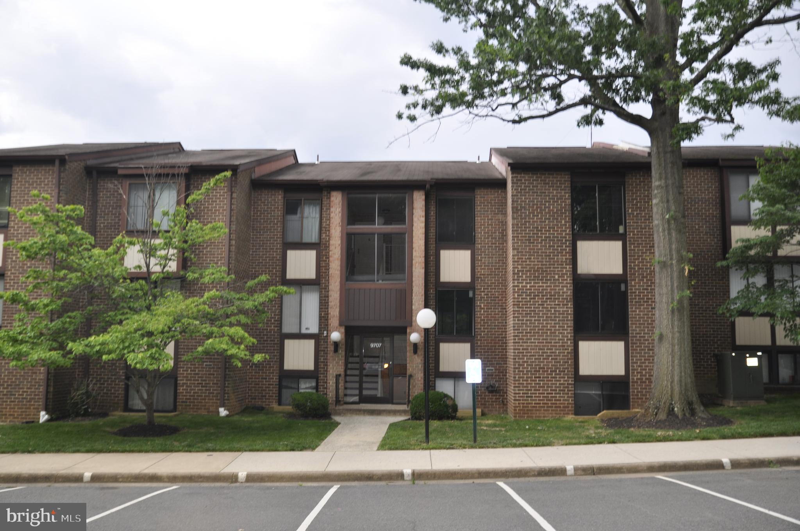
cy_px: 266
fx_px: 666
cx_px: 400
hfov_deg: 62.0
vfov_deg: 43.5
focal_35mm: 30
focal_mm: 20
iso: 200
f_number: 4
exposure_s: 1/200
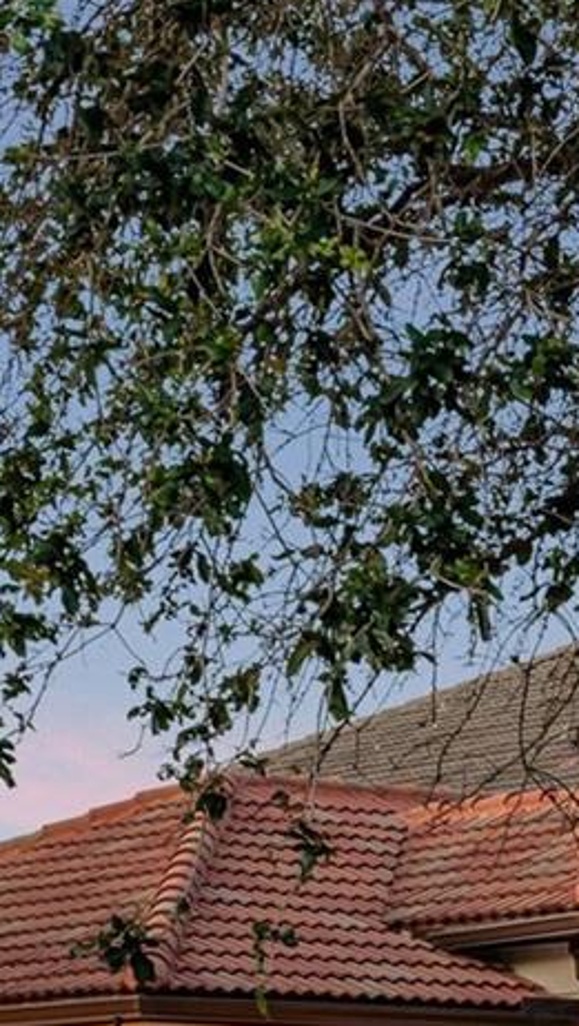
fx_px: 4632
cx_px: -355
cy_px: 1059
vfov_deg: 12.5
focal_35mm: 170
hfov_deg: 7.0
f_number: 7.1
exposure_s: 1/3
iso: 400
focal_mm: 47
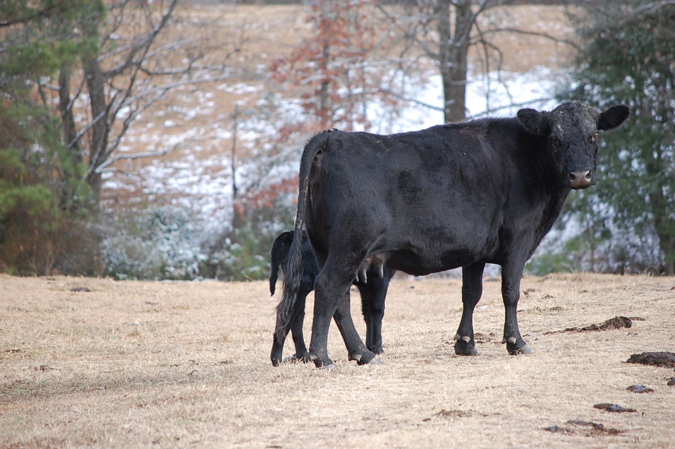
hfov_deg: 8.3
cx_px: 338
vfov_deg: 5.5
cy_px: 224
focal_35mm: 248
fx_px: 4637
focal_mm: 165
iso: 720
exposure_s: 1/500
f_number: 5.3
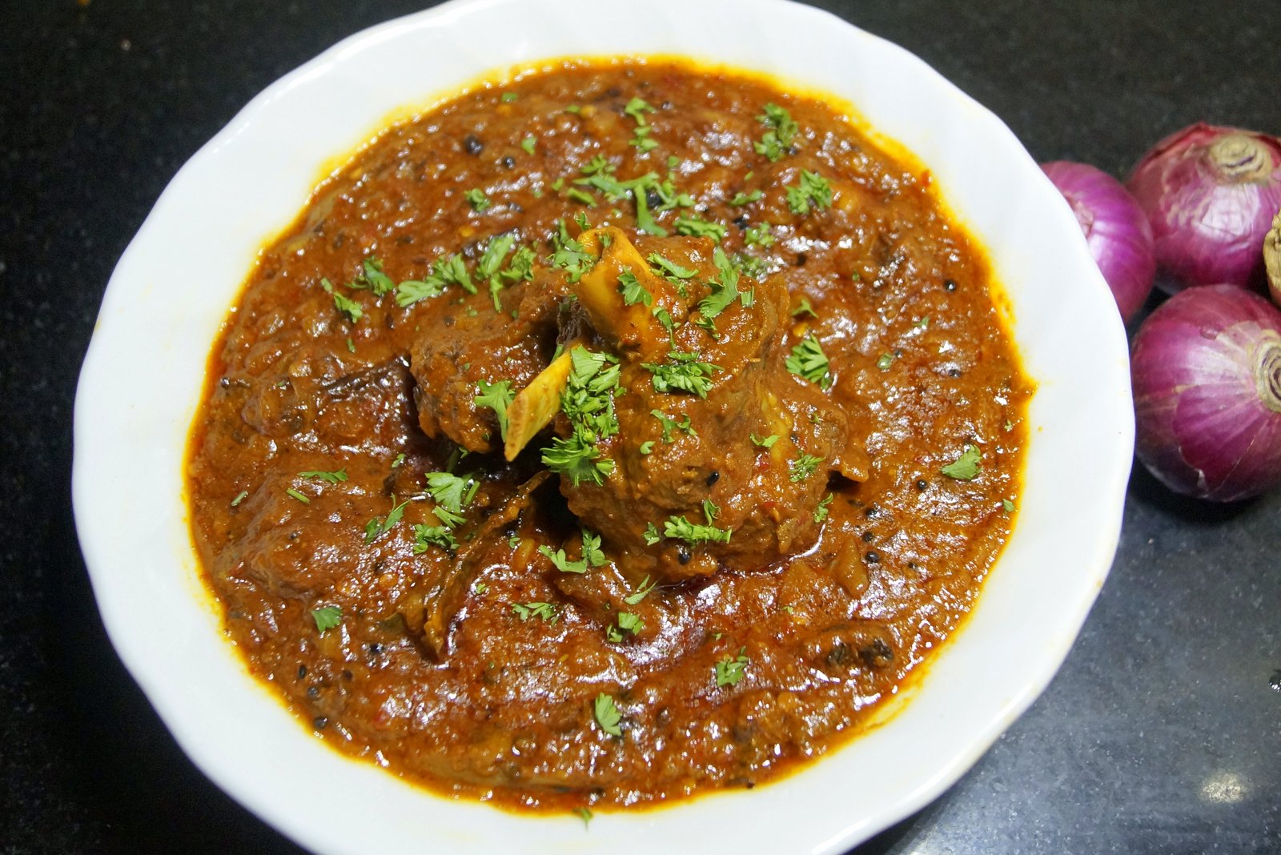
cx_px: 640
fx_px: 961
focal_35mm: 27
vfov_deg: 48.0
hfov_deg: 67.4
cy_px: 428
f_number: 4
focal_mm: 18
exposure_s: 1/160
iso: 640
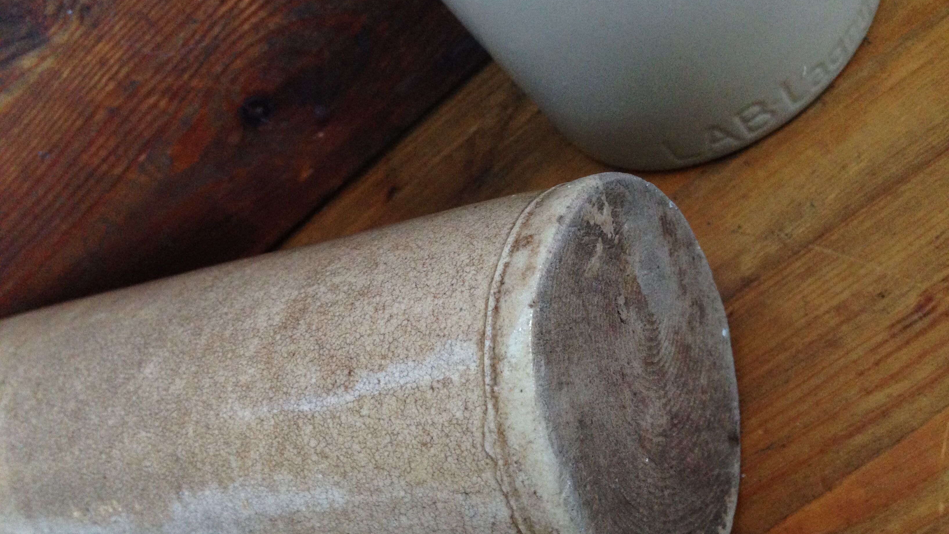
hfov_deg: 55.3
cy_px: 339
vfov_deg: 32.7
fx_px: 906
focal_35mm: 36
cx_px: 474
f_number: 2.4
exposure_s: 1/20
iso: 320
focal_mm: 4.12
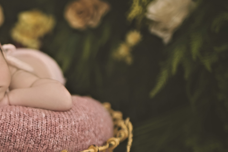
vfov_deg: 16.8
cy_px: 142
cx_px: -11
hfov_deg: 24.0
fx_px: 506
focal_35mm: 80
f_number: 1.8
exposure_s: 1/200
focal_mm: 35
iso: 200
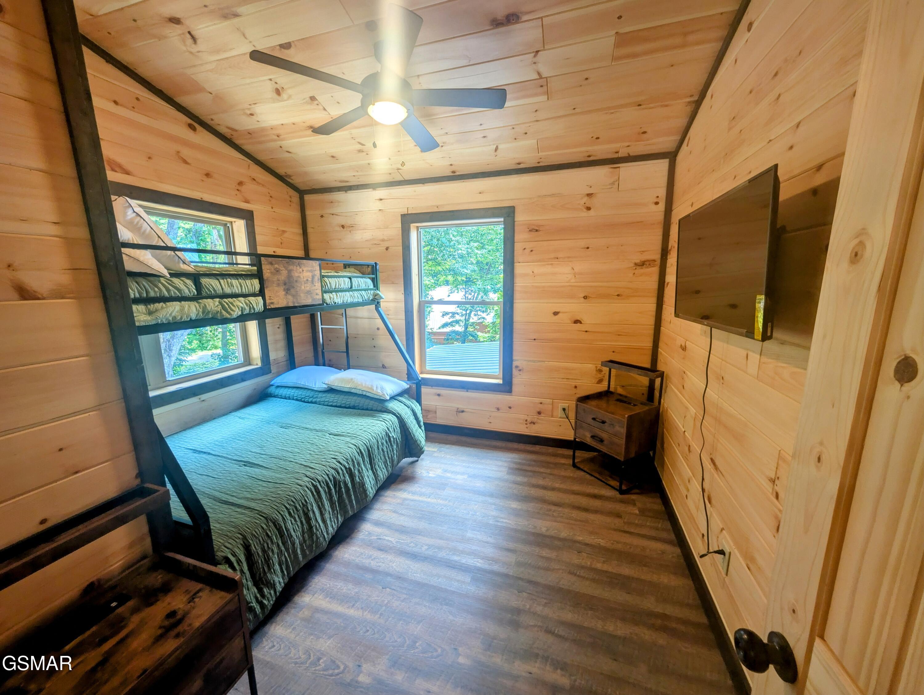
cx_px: 462
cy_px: 348
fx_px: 321
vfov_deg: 94.6
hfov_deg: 110.5
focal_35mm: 12
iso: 60
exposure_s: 1/100
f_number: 1.7
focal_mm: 2.02
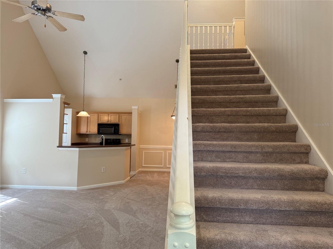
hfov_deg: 71.6
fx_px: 231
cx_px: 166
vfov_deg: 56.8
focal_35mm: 24
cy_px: 124
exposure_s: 1/60
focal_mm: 6.76
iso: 125
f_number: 1.78
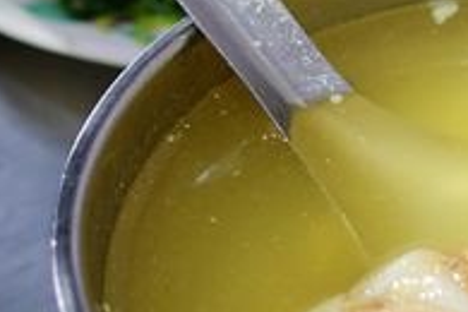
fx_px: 1170
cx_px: 607
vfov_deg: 15.2
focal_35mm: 90
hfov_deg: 20.6
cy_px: 160
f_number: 2.2
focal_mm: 9.91
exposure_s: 1/30
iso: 125
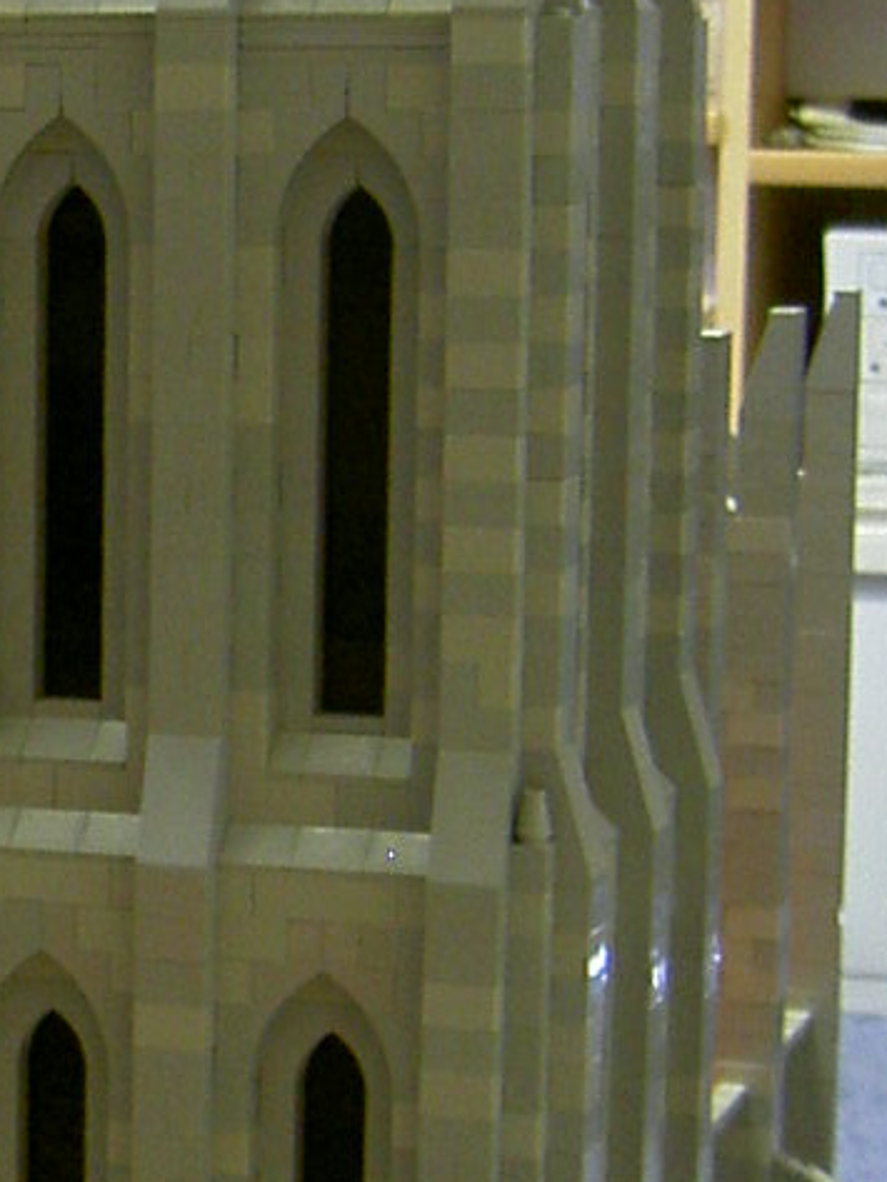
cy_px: 615
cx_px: -535
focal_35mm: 132
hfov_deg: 10.7
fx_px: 4508
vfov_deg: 14.9
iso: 100
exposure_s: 1/8
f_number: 2.8
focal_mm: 8
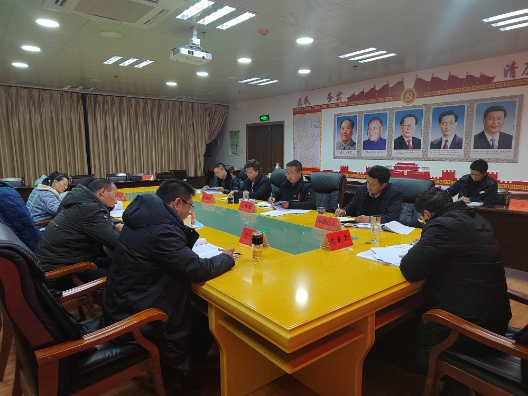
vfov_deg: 58.9
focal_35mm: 23
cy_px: 198
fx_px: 351
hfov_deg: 73.9
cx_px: 264
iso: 1300
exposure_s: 1/50
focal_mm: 5.52
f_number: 1.9
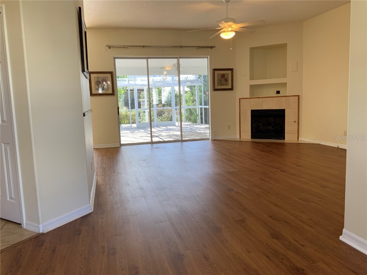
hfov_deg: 61.7
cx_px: 184
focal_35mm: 29
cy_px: 138
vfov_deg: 48.2
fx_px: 307
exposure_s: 1/120
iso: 50
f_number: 1.8
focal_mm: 3
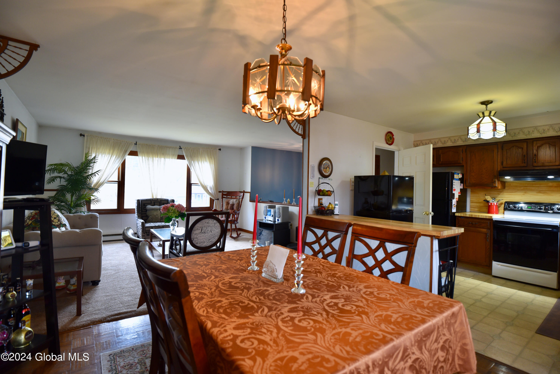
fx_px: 265
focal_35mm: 17
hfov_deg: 93.3
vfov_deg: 70.5
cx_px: 280
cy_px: 187
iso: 500
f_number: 3.2
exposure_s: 1/60
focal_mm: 17
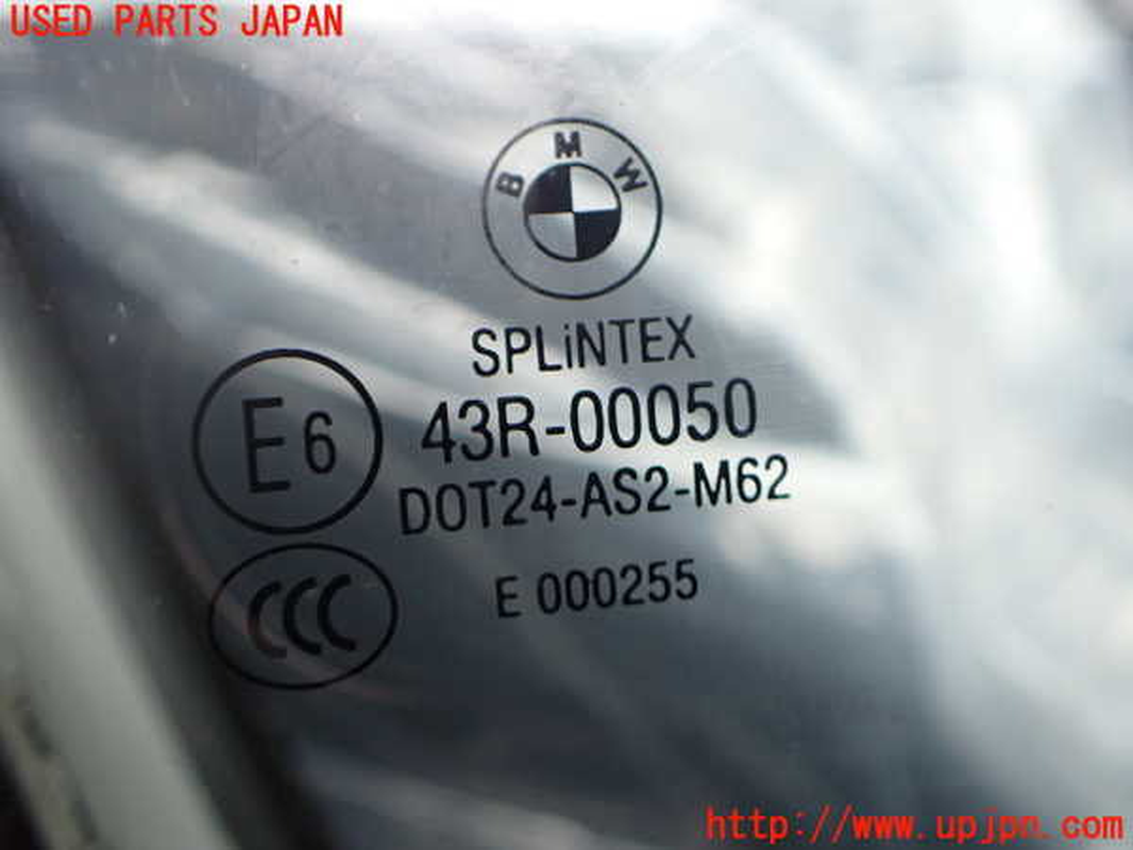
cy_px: 425
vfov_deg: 46.8
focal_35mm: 30
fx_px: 982
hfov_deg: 60.0
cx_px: 566
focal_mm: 5.4
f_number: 2.3
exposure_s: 1/125
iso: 250
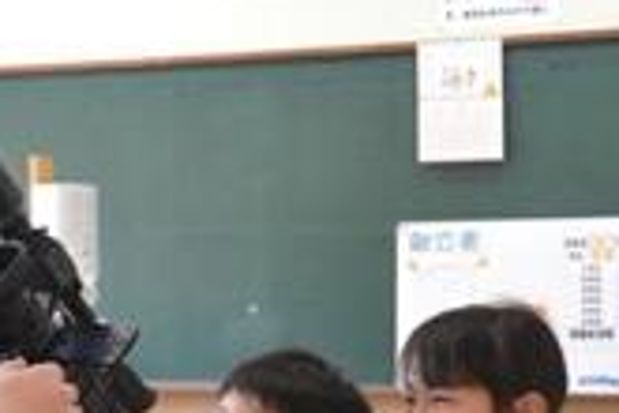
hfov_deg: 17.5
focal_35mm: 114
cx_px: -8
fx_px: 1960
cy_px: 242
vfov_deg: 12.0
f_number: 5
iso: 800
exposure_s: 1/100
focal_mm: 28
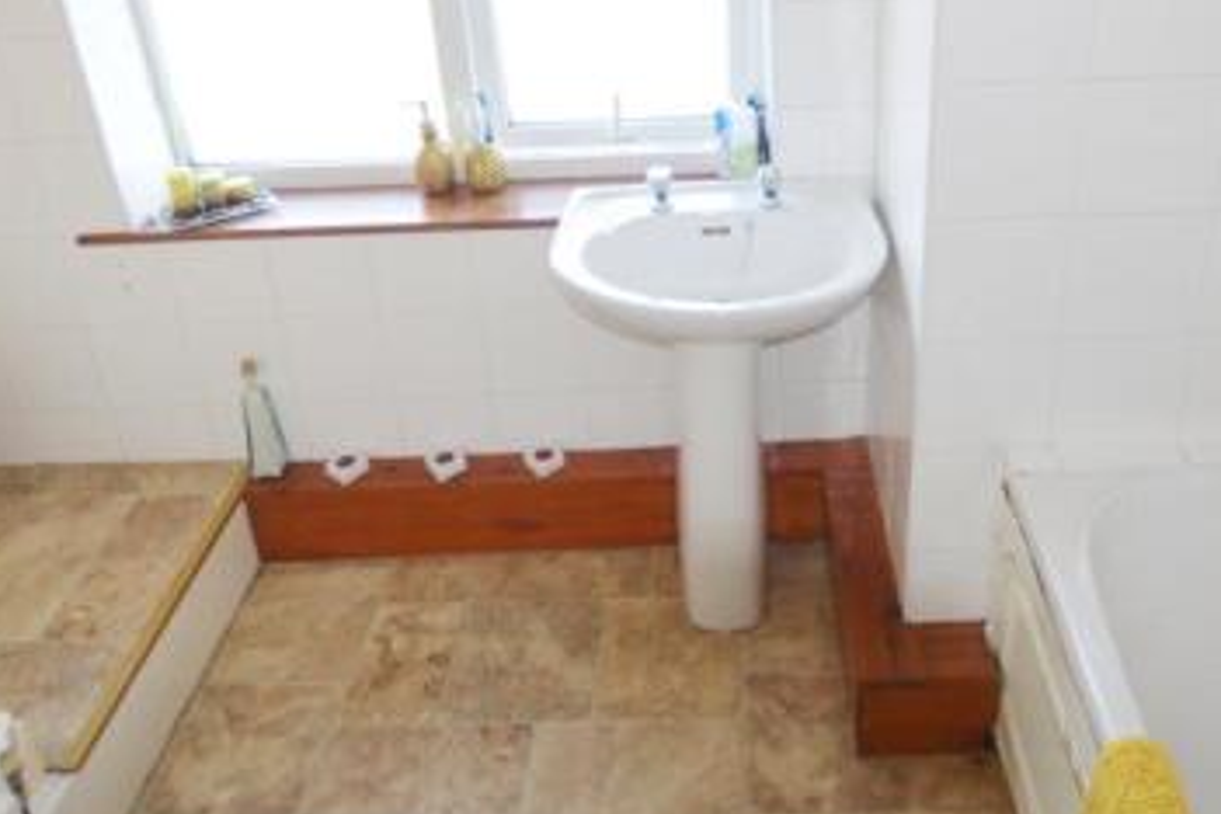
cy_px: 163
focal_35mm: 28
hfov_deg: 64.9
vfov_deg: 44.2
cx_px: 731
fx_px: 950
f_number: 3.5
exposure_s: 1/100
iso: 400
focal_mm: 10
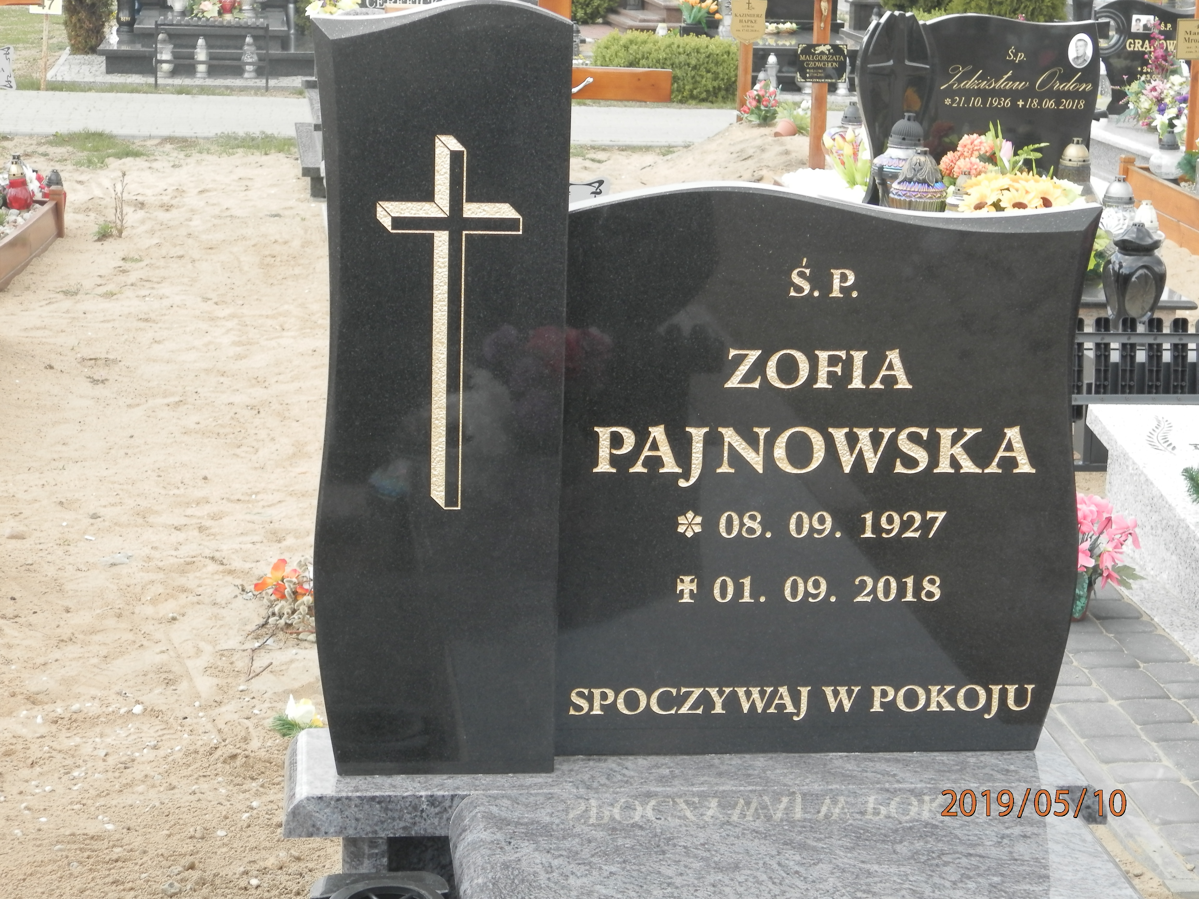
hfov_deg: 28.6
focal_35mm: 68
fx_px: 2355
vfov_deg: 21.6
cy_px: 450
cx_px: 600
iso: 100
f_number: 4
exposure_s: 1/125
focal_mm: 12.2
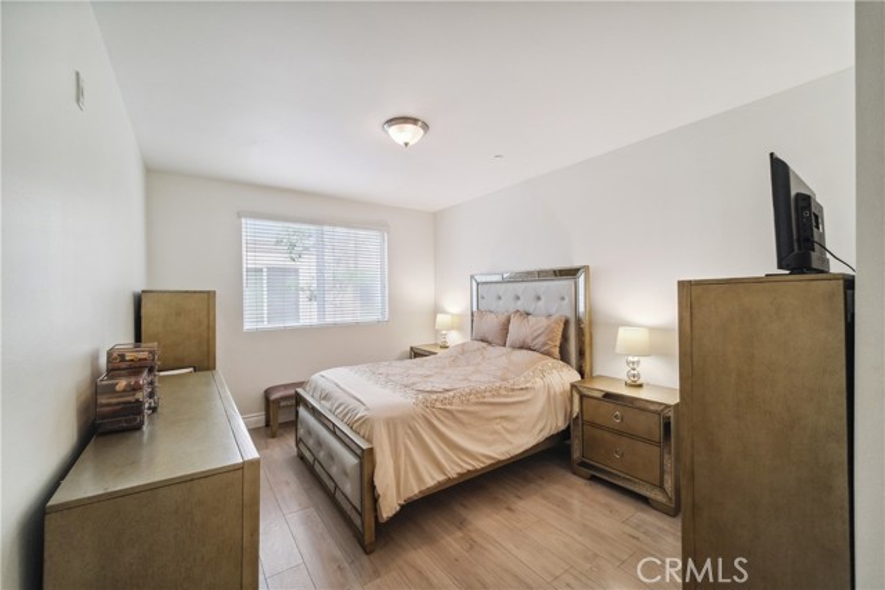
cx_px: 442
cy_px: 295
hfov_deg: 104.2
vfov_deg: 81.2
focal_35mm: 14
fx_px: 344
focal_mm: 9
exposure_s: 1/9
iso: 400
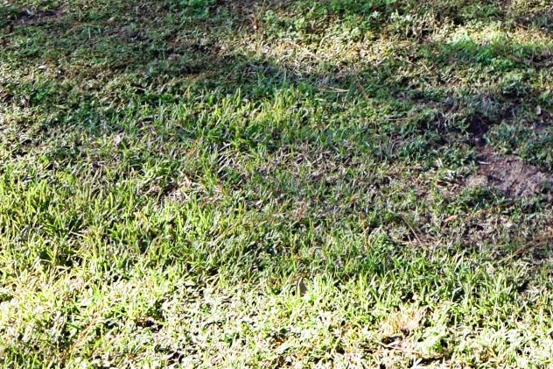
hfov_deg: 23.2
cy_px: -305
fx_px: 1204
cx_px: 702
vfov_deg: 15.0
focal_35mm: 78
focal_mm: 11
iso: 200
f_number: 8
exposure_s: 1/50
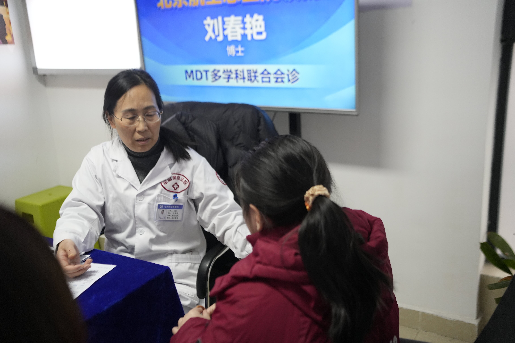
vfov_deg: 37.9
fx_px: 501
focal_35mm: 35
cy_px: 172
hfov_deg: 54.4
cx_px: 258
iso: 3200
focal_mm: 35
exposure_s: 1/400
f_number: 2.8
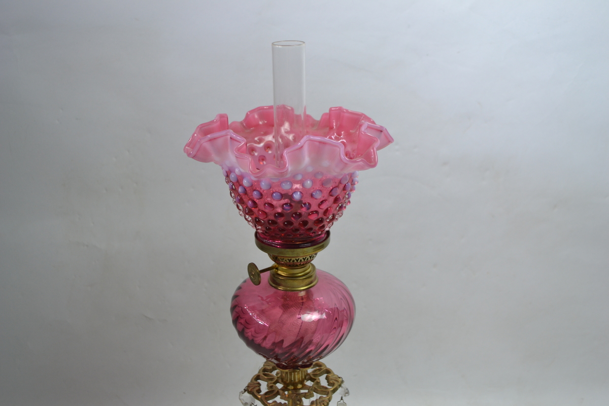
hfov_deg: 46.4
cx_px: 304
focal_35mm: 42
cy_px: 203
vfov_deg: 31.9
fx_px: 710
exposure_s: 1/40
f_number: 4.5
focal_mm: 28
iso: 400
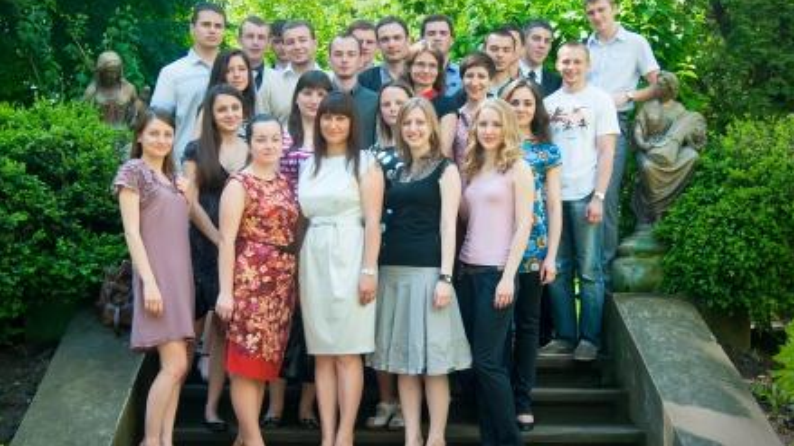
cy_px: 228
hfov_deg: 45.5
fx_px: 947
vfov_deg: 26.5
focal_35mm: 45
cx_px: 403
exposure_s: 1/250
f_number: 5.6
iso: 320
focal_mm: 28
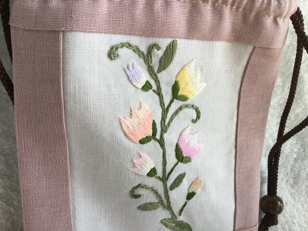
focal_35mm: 31
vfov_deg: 45.4
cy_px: 116
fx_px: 276
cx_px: 154
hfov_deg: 58.4
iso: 25
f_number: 2.4
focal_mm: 3.3
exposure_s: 1/60
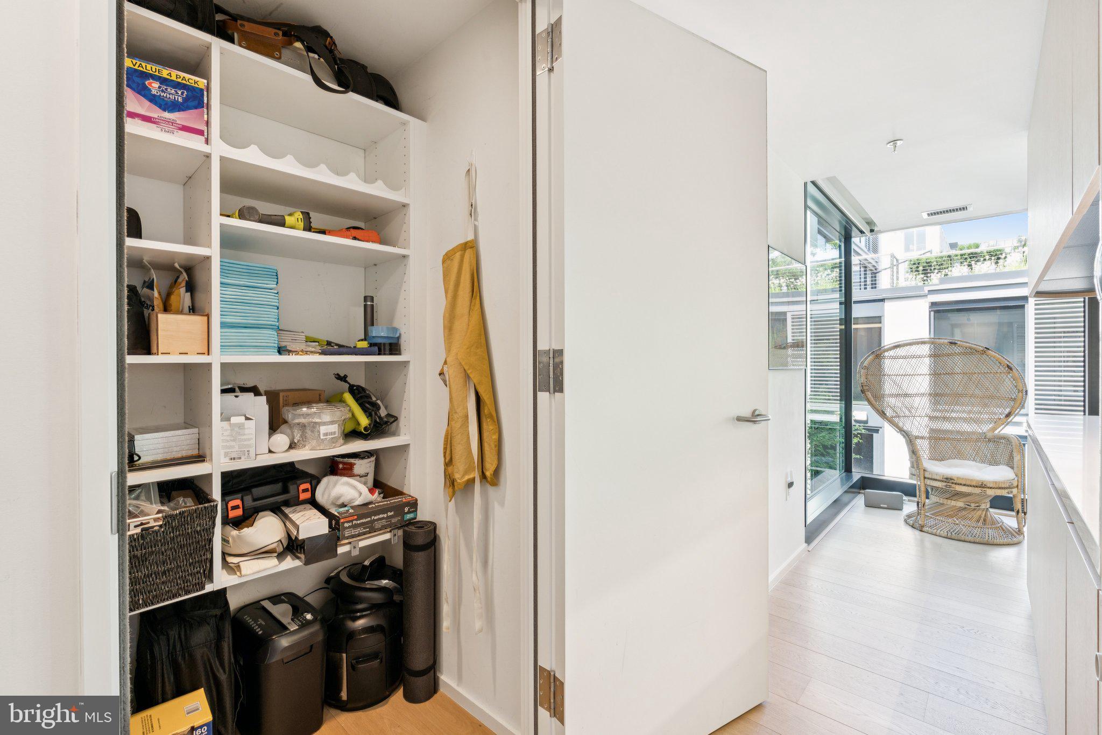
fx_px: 490
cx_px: 551
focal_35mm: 16
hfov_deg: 96.7
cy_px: 368
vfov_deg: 73.7
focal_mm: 16
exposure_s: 1/5
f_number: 10
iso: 250
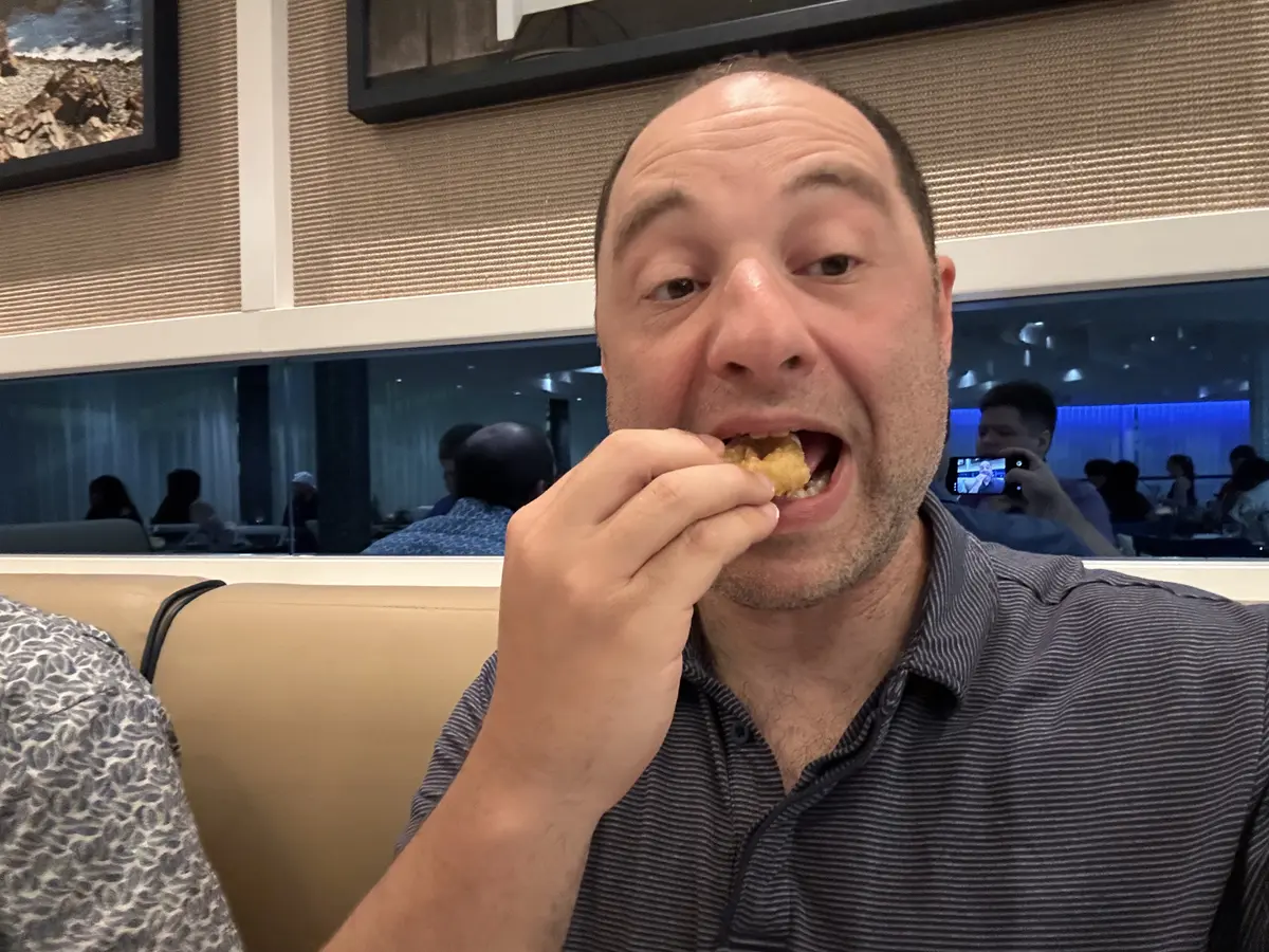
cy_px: 476
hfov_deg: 73.9
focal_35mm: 23
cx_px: 634
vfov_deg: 58.9
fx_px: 843
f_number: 1.9
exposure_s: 1/29
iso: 500
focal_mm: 2.69
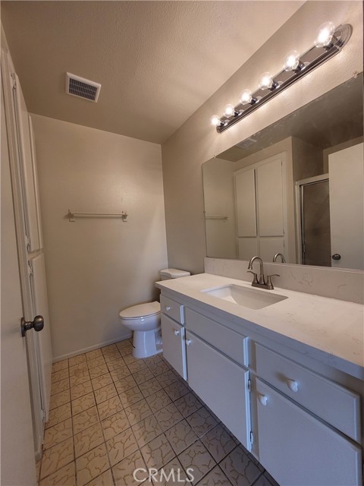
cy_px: 243
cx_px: 182
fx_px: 182
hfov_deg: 89.9
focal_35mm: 13
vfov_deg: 106.2
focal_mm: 1.74
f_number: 2.2
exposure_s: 1/60
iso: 80
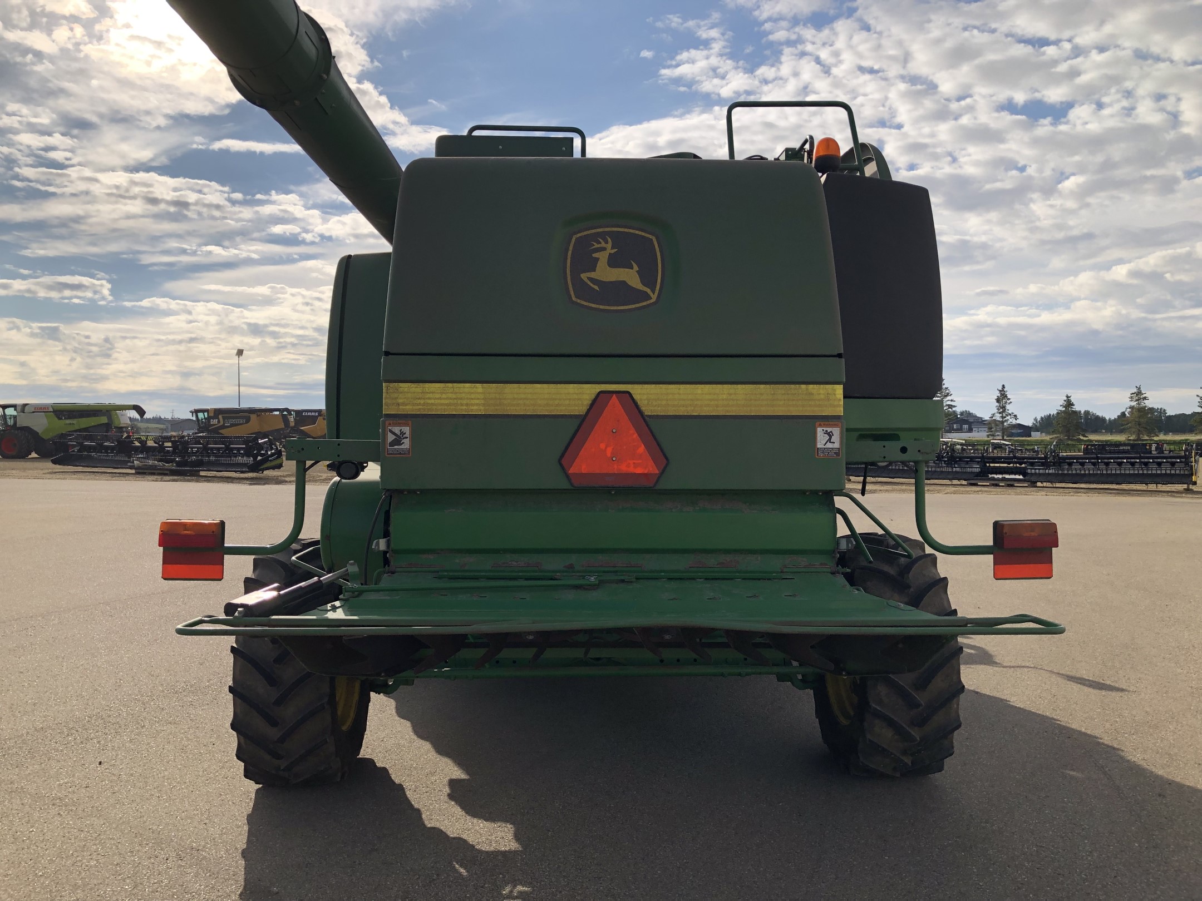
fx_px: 972
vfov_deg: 49.7
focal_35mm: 28
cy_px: 450
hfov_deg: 63.4
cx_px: 601
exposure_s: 1/3205
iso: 20
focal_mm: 3.99
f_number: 1.8
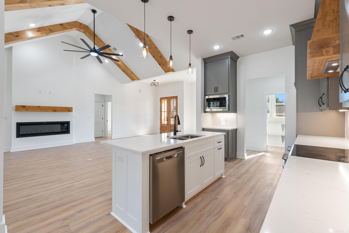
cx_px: 174
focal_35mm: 16
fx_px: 155
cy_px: 116
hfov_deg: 96.7
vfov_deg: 73.8
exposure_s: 1/5
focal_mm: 16
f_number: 9
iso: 250
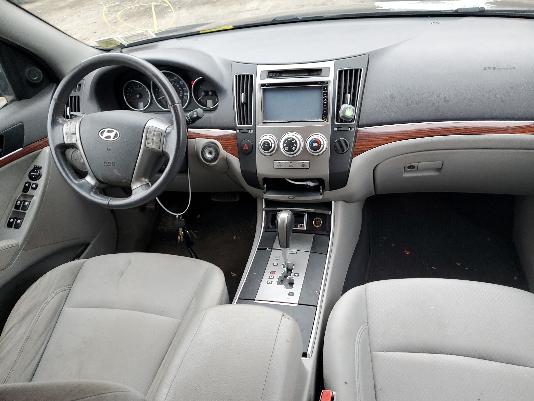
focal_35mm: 26
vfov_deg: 53.1
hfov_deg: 67.3
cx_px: 267
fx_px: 401
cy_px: 200
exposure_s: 1/60.2
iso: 124
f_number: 1.5
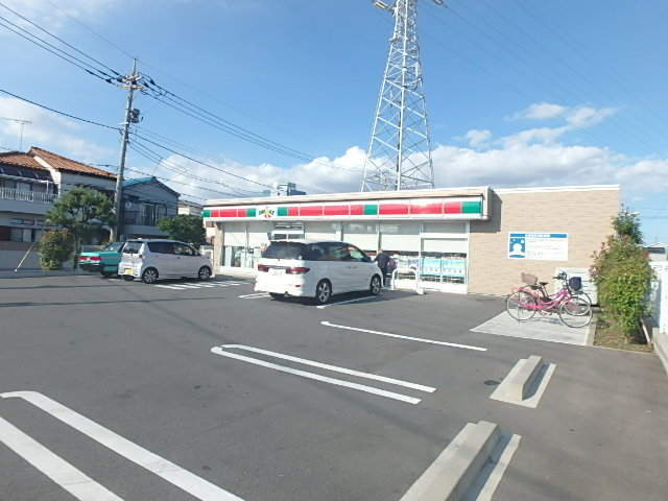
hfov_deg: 79.0
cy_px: 250
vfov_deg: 63.4
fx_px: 405
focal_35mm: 21
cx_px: 334
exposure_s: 1/400
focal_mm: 3.7
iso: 125
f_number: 6
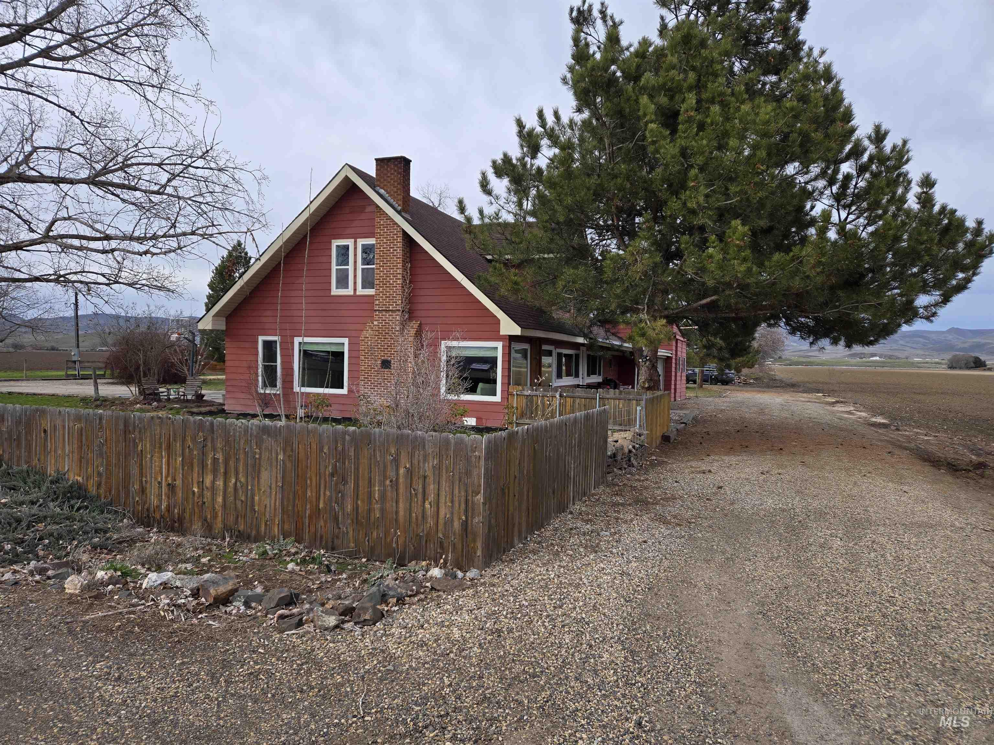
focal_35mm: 23
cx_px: 497
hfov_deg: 73.9
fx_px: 660
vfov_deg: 58.9
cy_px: 372
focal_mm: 5.4
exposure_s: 1/596
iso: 25
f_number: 1.8
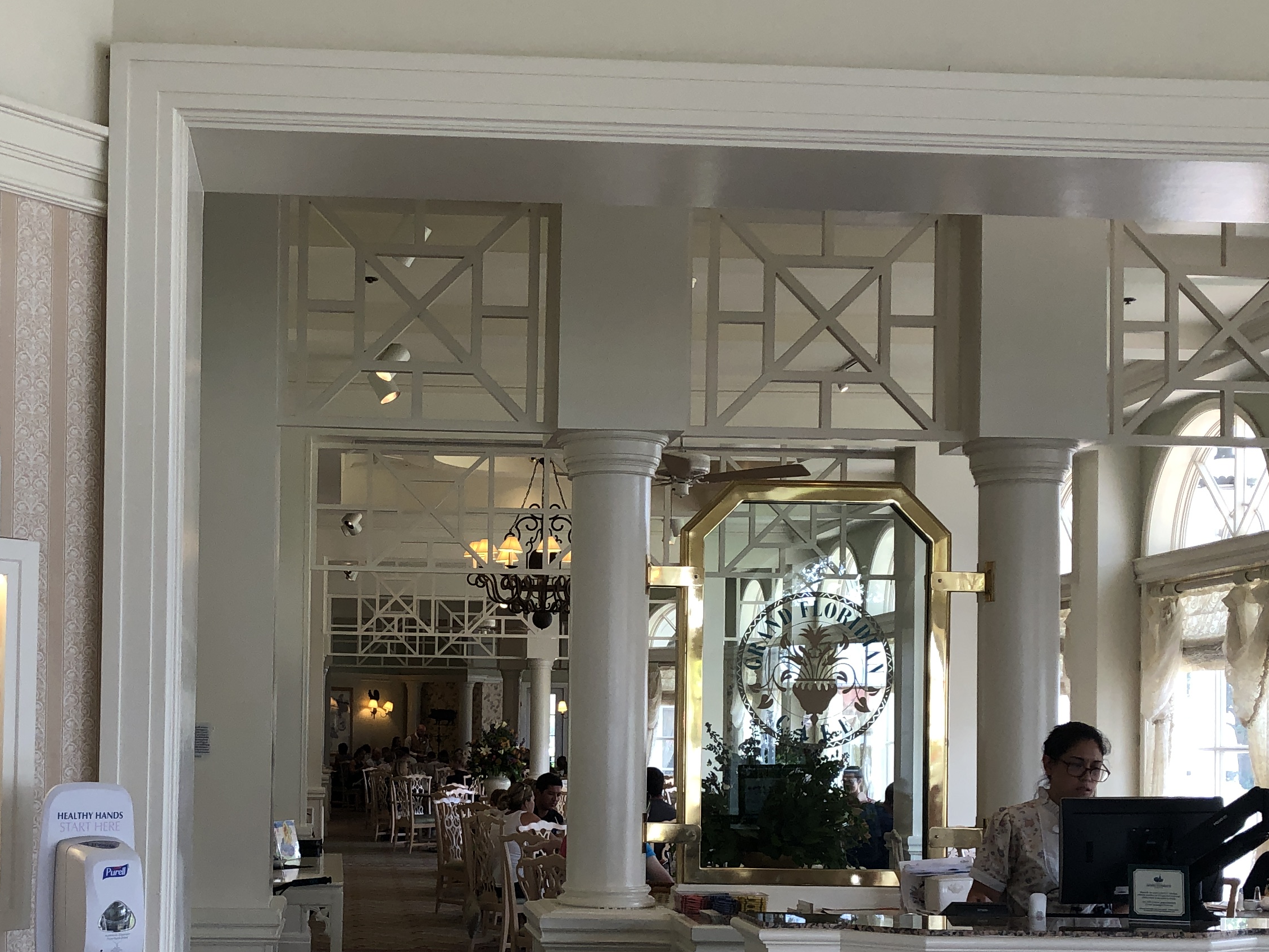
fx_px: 1833
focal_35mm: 50
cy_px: 694
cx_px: 428
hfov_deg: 37.8
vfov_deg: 28.7
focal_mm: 3.99
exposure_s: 1/120
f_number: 1.8
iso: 64
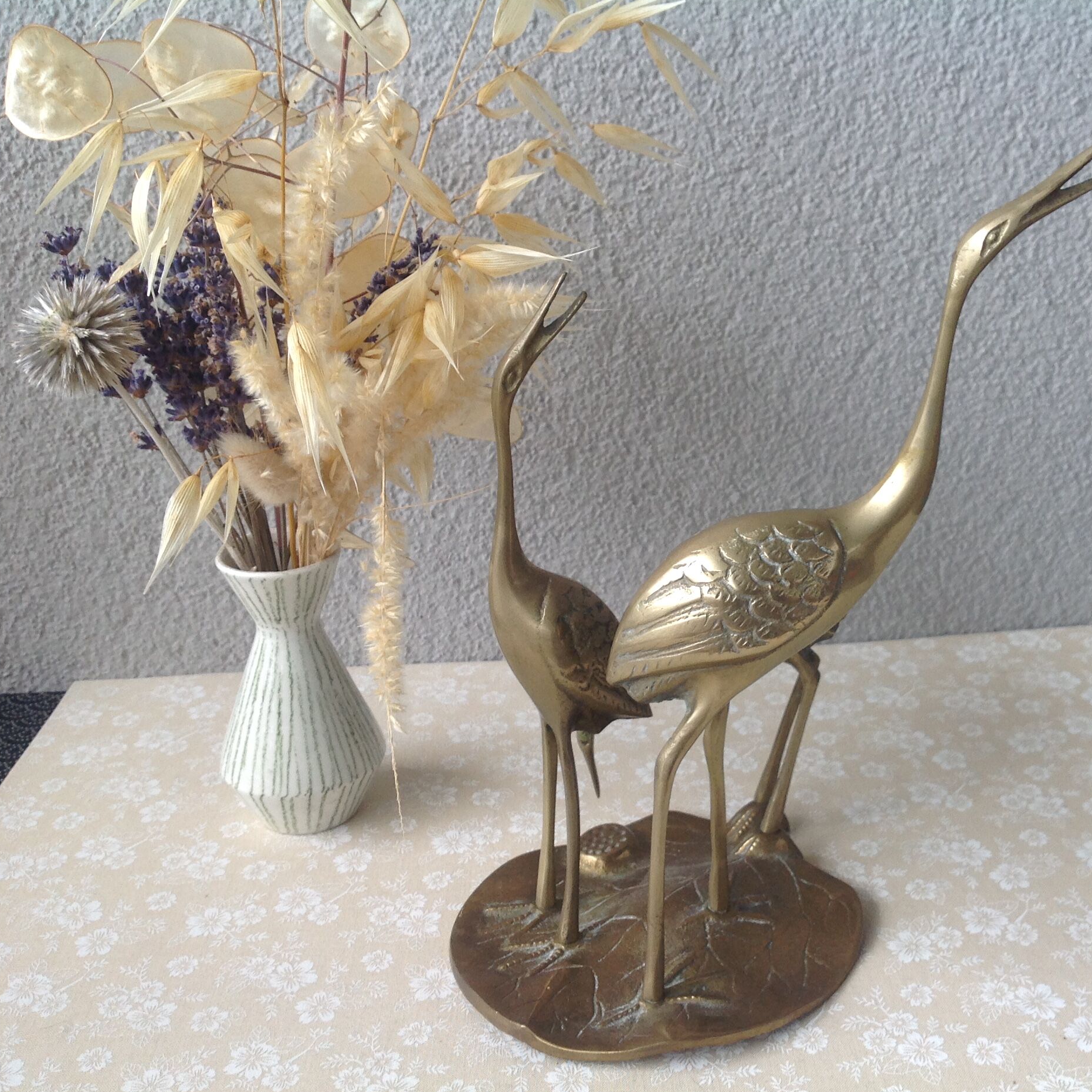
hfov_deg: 38.7
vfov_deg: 39.2
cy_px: 561
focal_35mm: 43
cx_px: 732
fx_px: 1535
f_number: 2.4
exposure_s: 1/120
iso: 64
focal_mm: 4.28
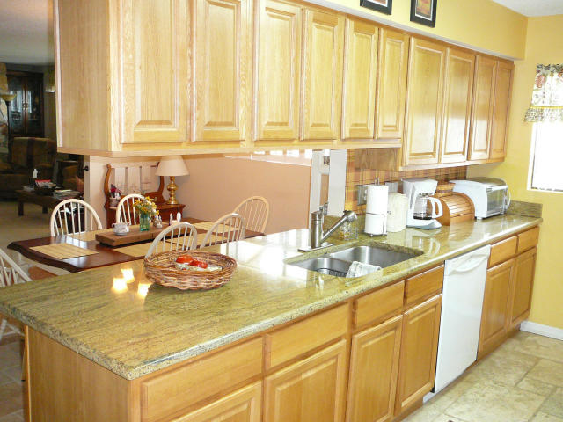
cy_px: 211
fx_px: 569
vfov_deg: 40.7
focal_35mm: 35
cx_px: 282
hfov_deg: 52.6
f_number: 2.8
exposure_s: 1/30
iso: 320
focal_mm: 5.2
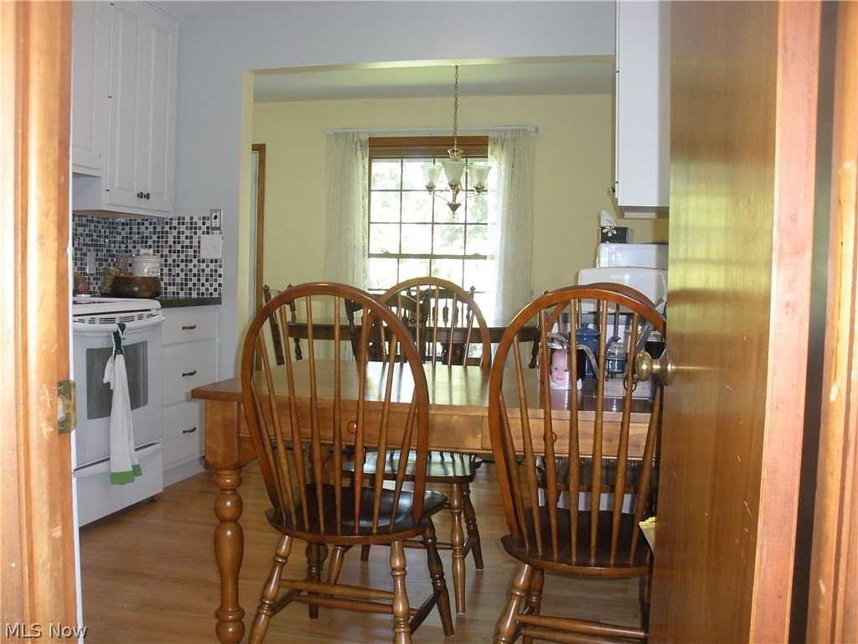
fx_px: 892
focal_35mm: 36
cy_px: 322
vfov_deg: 39.7
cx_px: 429
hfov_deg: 51.4
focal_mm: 6.3
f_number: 3.5
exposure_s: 1/27.4
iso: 400
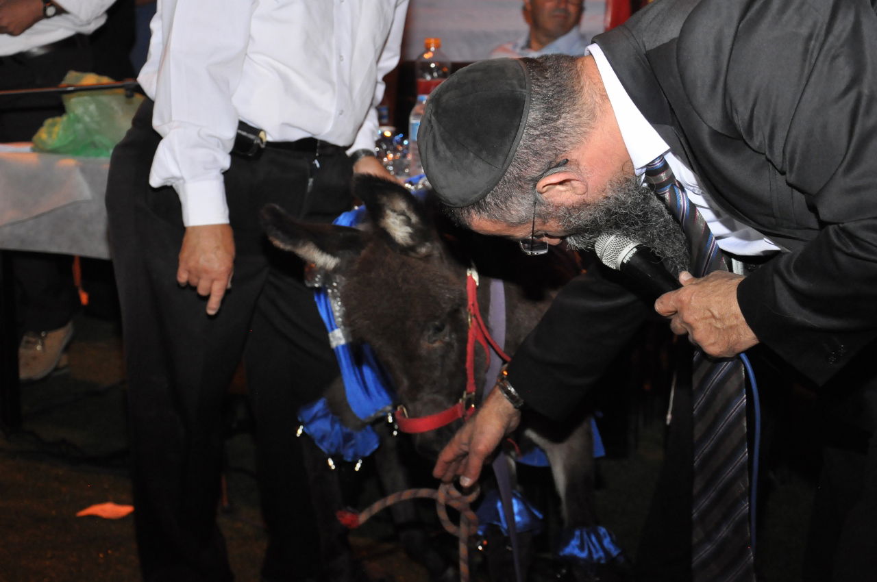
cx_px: 438
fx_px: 1825
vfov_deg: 18.1
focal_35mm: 75
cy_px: 291
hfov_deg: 27.0
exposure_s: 1/60
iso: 1600
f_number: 7.1
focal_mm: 50
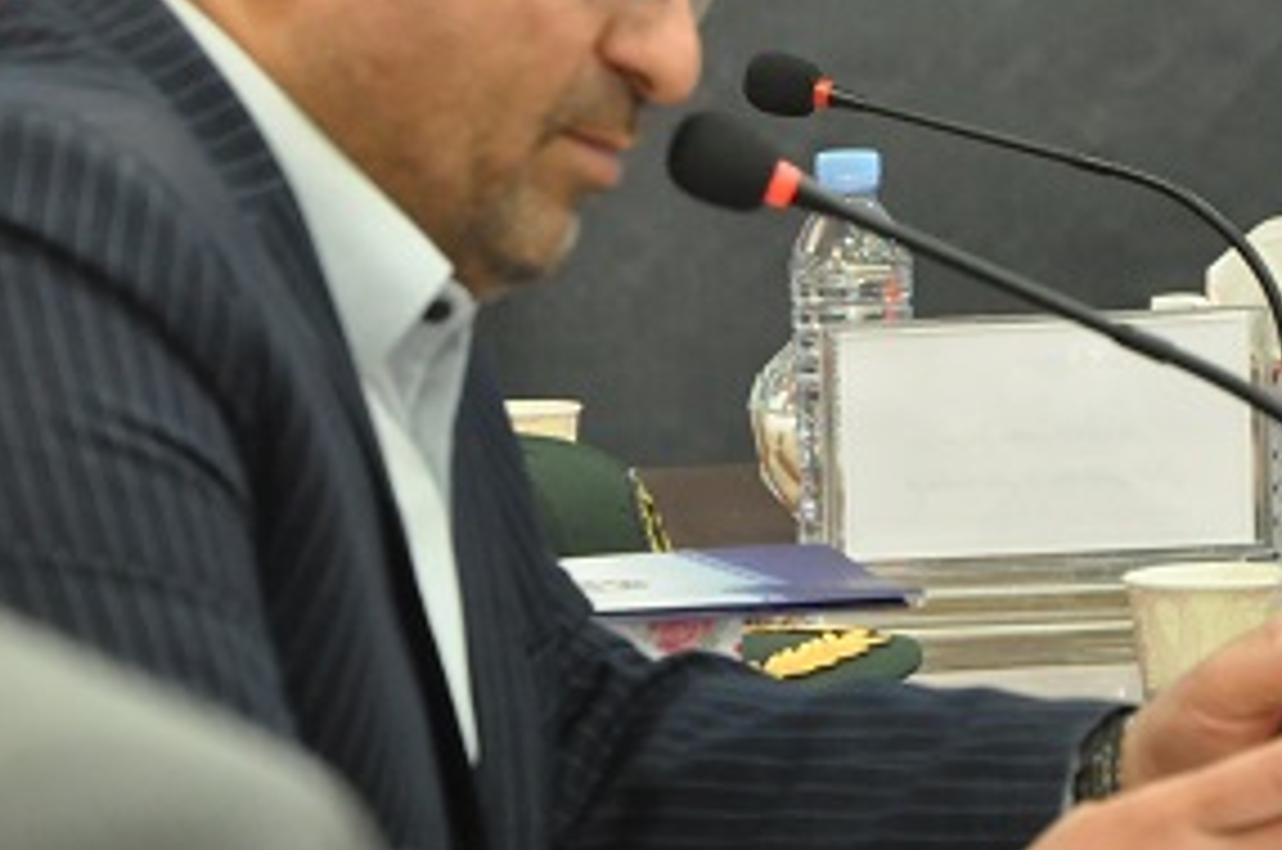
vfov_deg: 5.7
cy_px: 256
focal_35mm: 242
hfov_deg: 8.5
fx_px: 8603
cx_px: 877
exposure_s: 1/50
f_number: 6.3
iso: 3200
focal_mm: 92
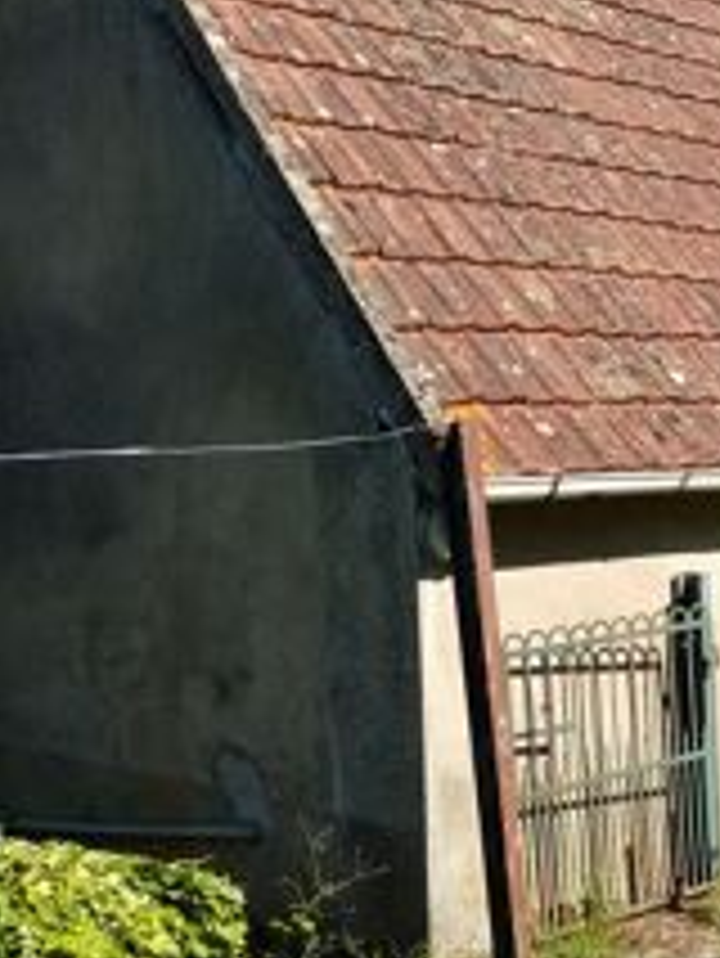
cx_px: 716
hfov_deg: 26.6
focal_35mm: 52
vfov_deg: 35.5
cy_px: 785
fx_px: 1441
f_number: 1.8
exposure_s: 1/998
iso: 100
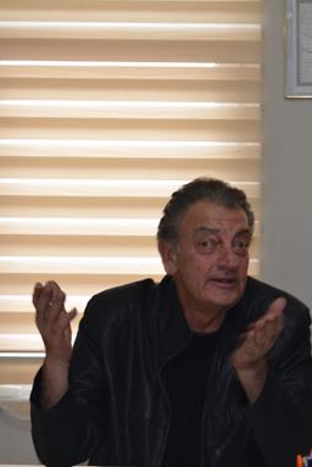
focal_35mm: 100
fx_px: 1298
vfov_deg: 20.4
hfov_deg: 13.5
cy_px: 256
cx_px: 323
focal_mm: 40
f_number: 5.3
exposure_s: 1/60
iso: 1100
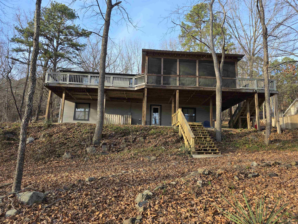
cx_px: 149
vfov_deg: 58.9
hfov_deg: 73.9
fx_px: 198
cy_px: 112
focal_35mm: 23
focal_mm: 6.3
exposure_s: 1/359
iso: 25
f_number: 1.7
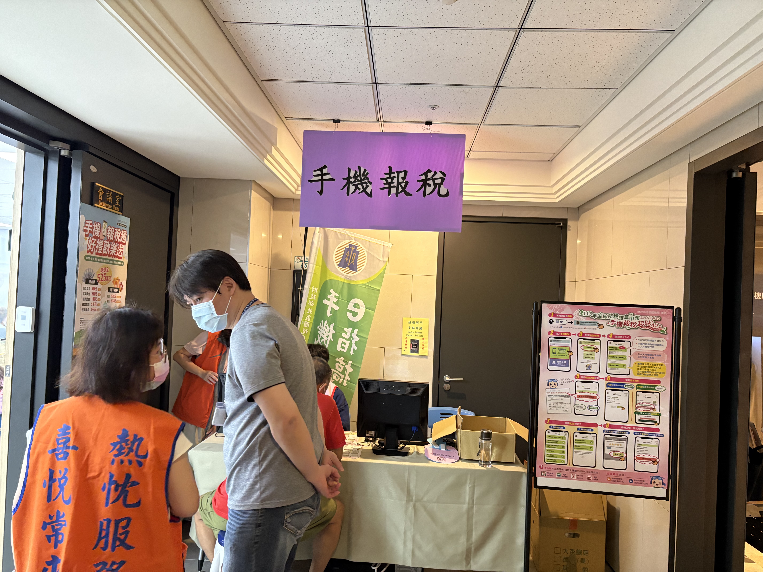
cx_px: 382
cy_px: 286
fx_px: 573
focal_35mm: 26
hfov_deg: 67.3
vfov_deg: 53.1
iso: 320
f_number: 1.6
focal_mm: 5.96
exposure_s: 1/60
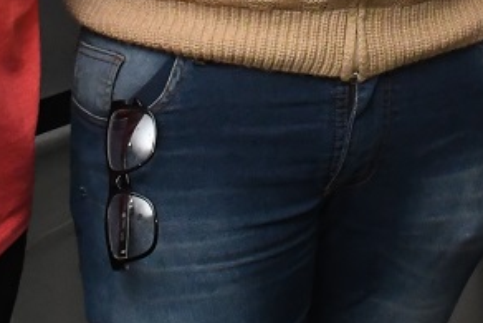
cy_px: -379
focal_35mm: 154
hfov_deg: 13.0
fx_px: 2067
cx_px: 548
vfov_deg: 8.4
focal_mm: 20
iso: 3200
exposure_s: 1/250
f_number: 8
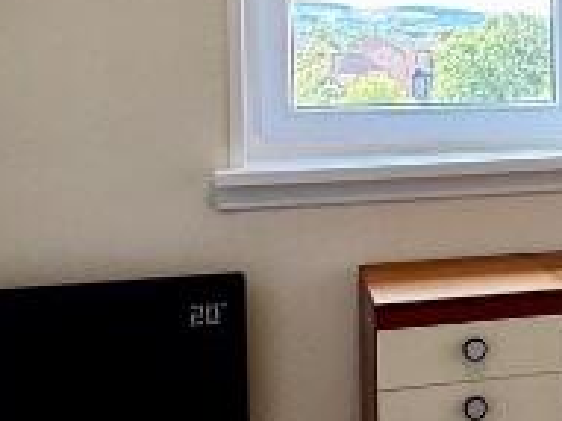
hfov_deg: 23.2
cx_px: 721
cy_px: 97
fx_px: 1217
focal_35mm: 75
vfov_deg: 19.5
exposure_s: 1/100
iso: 64
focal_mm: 2.22
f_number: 2.2
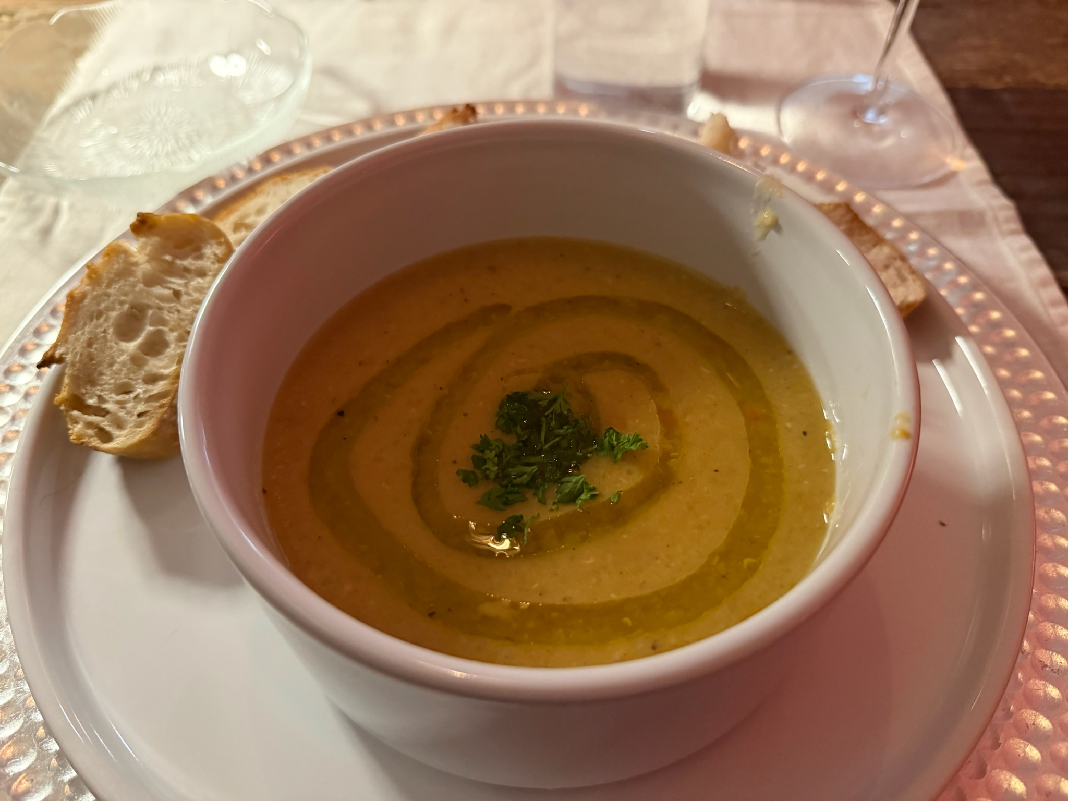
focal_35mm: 24
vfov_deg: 56.8
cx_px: 534
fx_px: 740
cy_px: 400
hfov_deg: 71.6
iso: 1000
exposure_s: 1/40
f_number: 1.78
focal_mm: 6.76
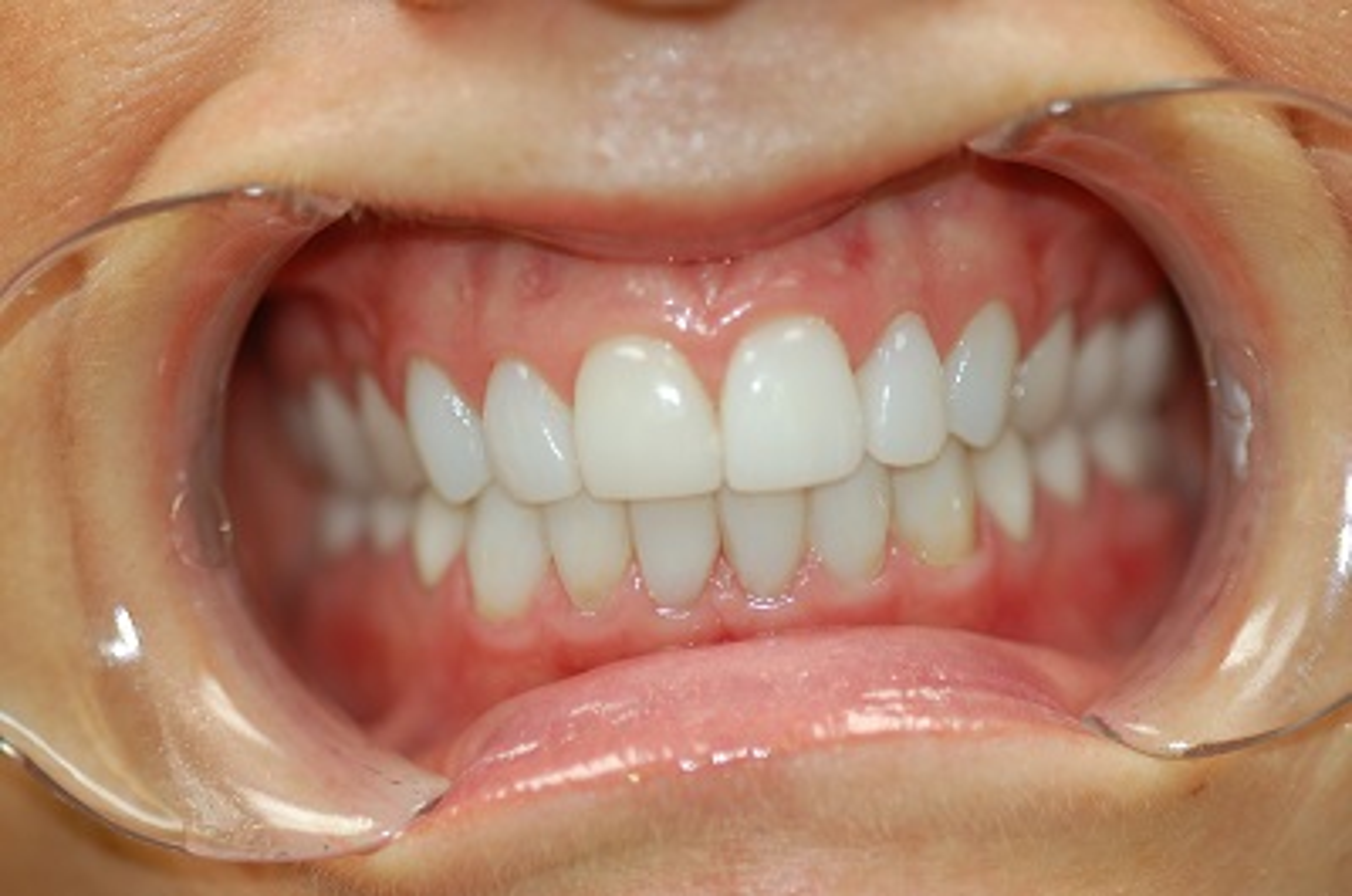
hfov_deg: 13.1
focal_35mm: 158
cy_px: 448
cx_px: 676
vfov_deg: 8.7
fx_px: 5903
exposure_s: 1/60
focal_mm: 105
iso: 200
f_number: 2.8
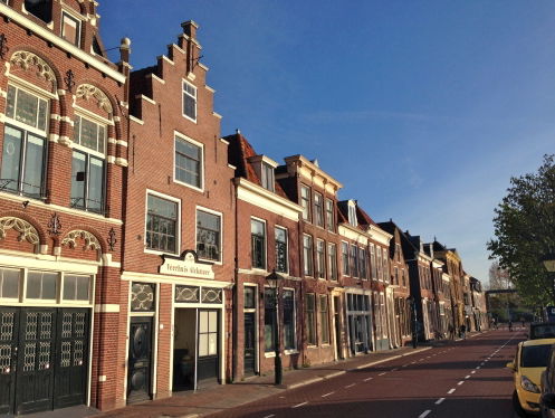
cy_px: 209
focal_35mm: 33
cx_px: 278
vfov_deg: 43.0
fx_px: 530
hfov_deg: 55.3
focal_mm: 4.12
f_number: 2.4
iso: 50
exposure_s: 1/1695
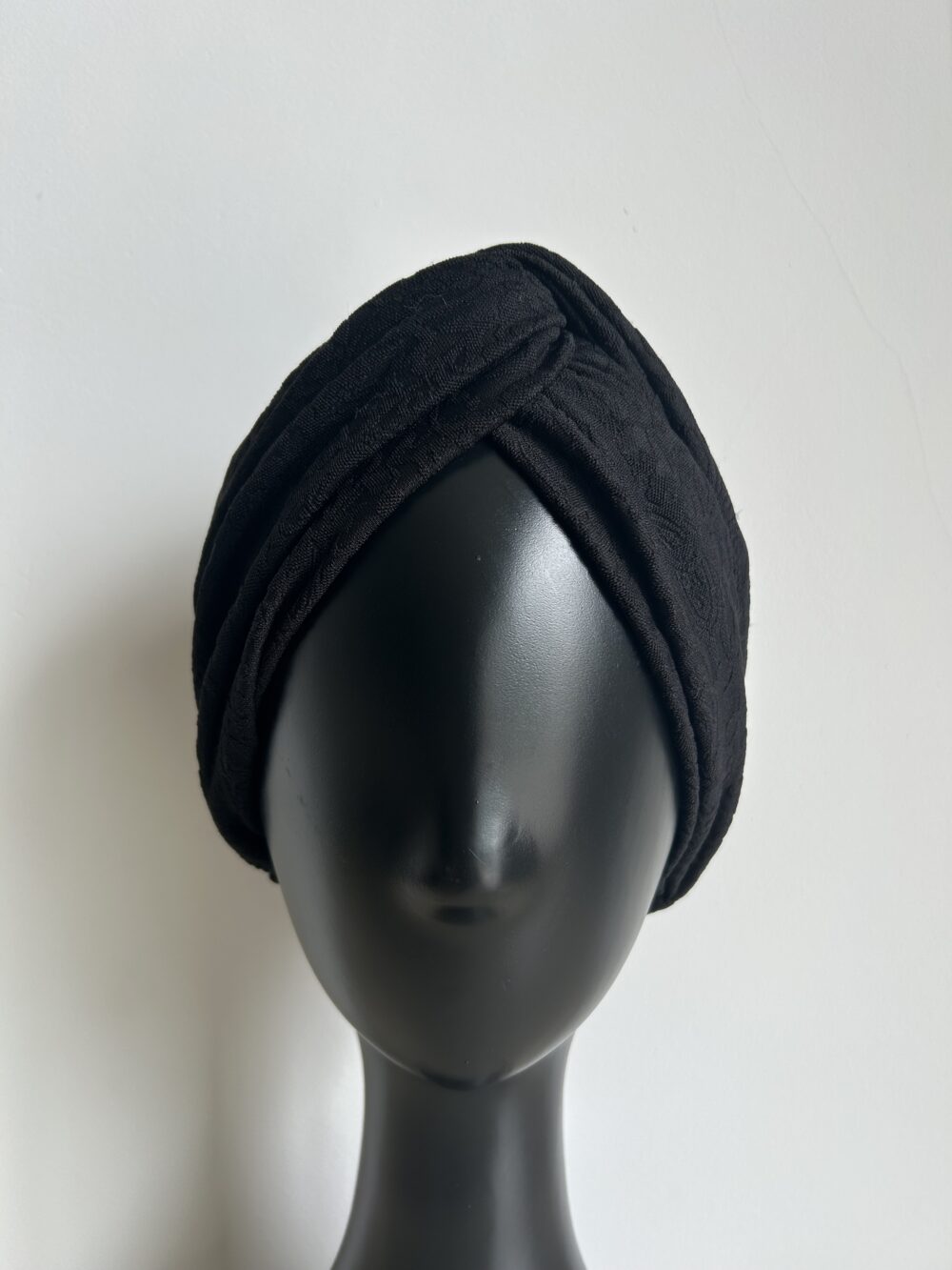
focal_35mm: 26
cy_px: 635
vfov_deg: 67.3
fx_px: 953
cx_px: 476
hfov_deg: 53.1
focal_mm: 5.7
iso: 40
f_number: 1.5
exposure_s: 1/271
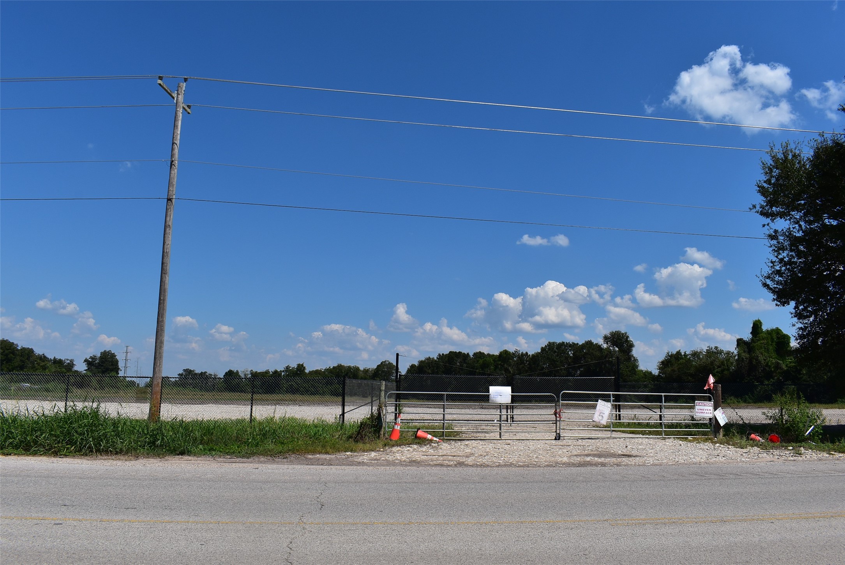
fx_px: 634
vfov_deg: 48.0
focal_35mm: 27
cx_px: 422
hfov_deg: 67.4
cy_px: 282
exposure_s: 1/500
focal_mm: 18
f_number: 11
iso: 200
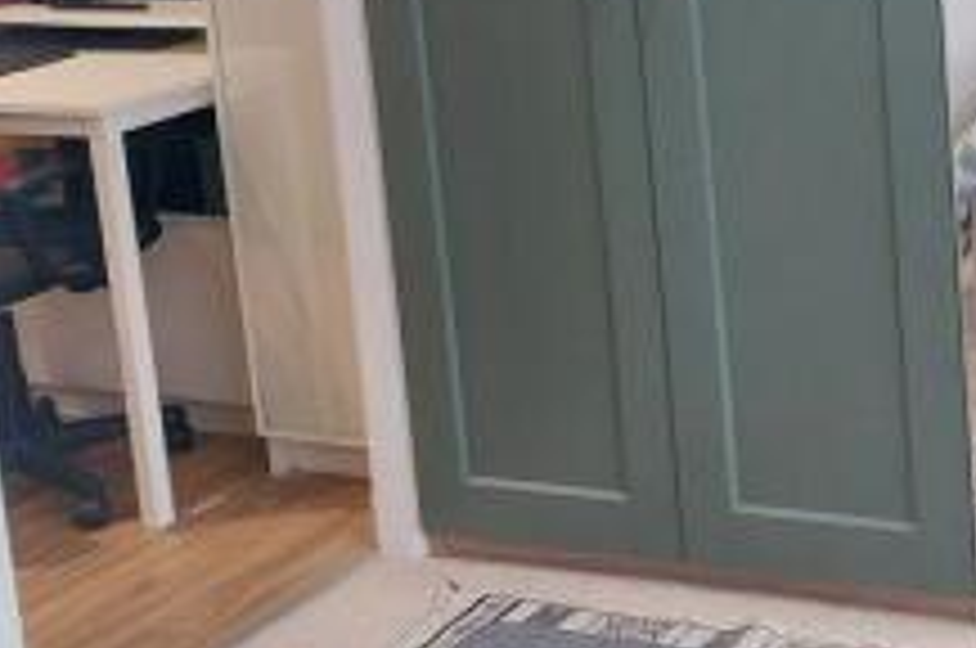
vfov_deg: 18.5
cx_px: 1158
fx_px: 1895
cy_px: -92
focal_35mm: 70
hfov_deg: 25.9
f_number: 1.8
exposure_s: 1/50
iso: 250
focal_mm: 5.23
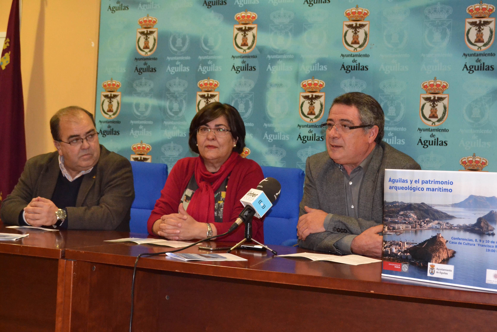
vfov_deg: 22.6
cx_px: 248
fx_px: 828
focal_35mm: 60
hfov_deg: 33.4
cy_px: 166
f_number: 7.1
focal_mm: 40
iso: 3200
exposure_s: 1/60
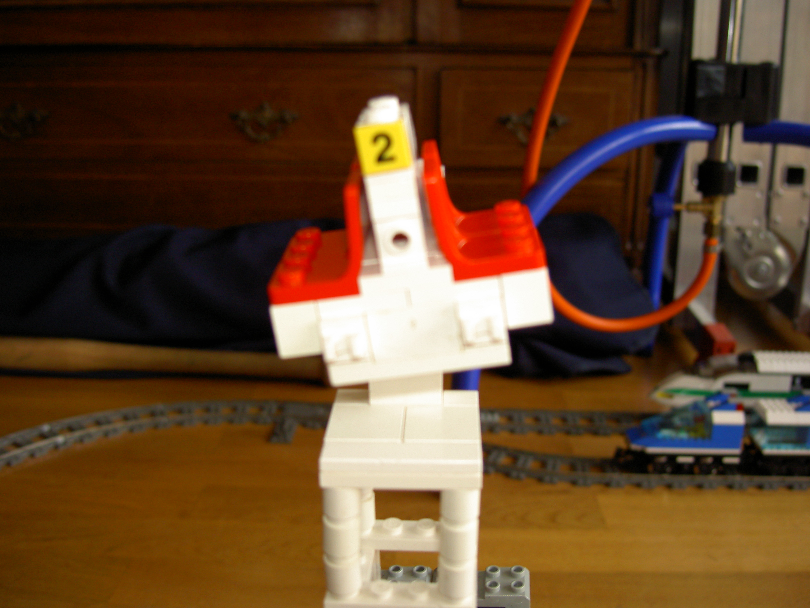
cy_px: 304
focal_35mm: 39
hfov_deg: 47.9
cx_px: 405
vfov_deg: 36.8
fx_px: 913
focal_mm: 8
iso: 100
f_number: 2.8
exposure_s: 1/60
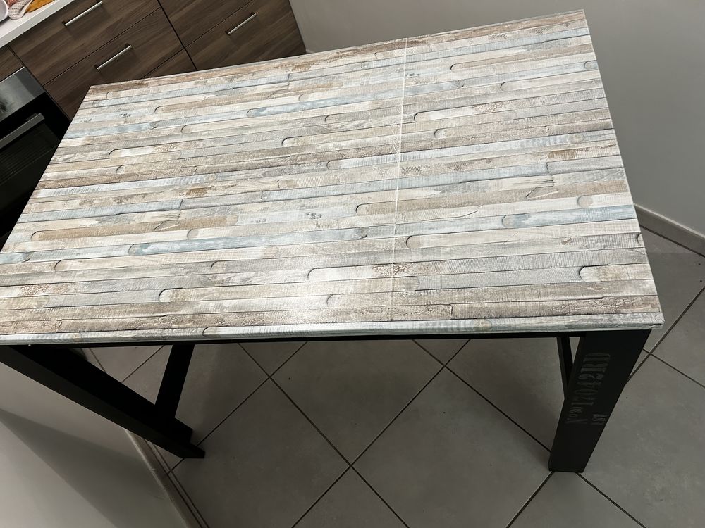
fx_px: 530
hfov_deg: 67.3
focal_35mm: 26
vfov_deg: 53.1
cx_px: 352
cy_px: 264
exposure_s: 1/50
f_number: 1.5
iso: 125
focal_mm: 5.7
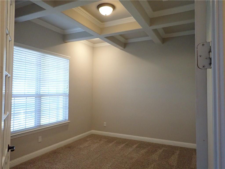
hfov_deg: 69.4
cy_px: 84
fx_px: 162
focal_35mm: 25
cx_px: 112
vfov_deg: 54.9
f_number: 2
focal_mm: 4.5
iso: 800
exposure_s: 1/125
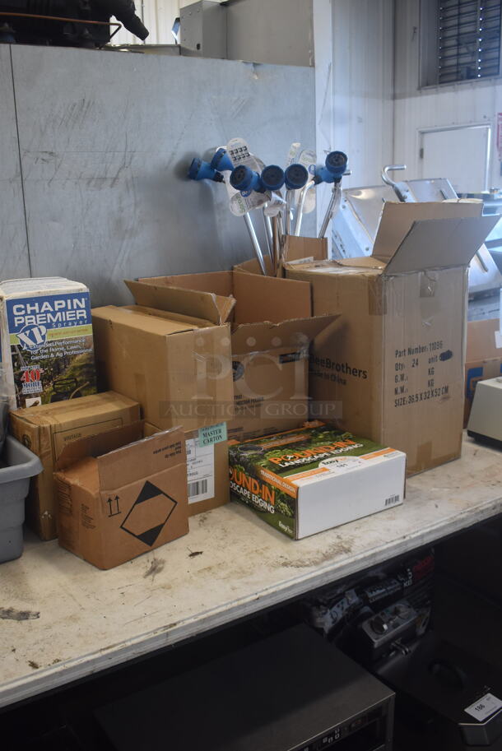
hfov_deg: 38.4
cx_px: 251
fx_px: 720
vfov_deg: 55.1
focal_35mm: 34
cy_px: 376
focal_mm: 23
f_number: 3.8
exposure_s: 1/200
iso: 800
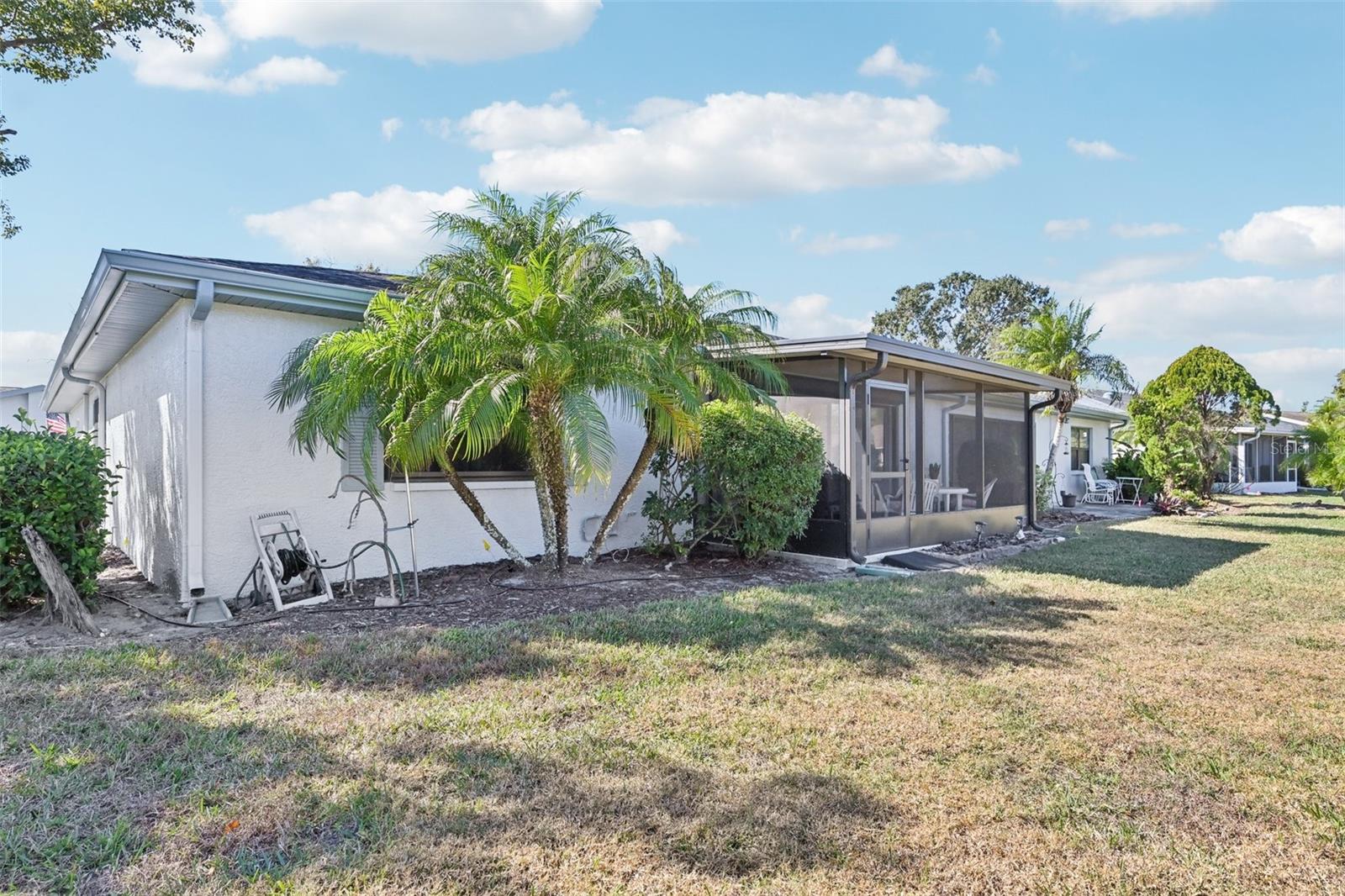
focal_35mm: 18
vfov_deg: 65.9
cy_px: 448
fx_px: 691
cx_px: 672
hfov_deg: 88.4
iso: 400
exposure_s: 1/500
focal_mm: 18.5
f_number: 8
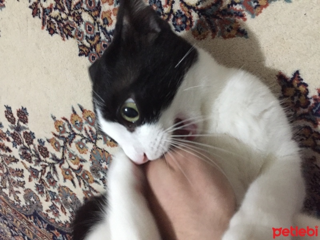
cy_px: 120
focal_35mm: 29
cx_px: 160
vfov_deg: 48.2
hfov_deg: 61.7
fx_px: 268
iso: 400
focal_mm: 4.15
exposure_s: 1/17
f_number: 2.2
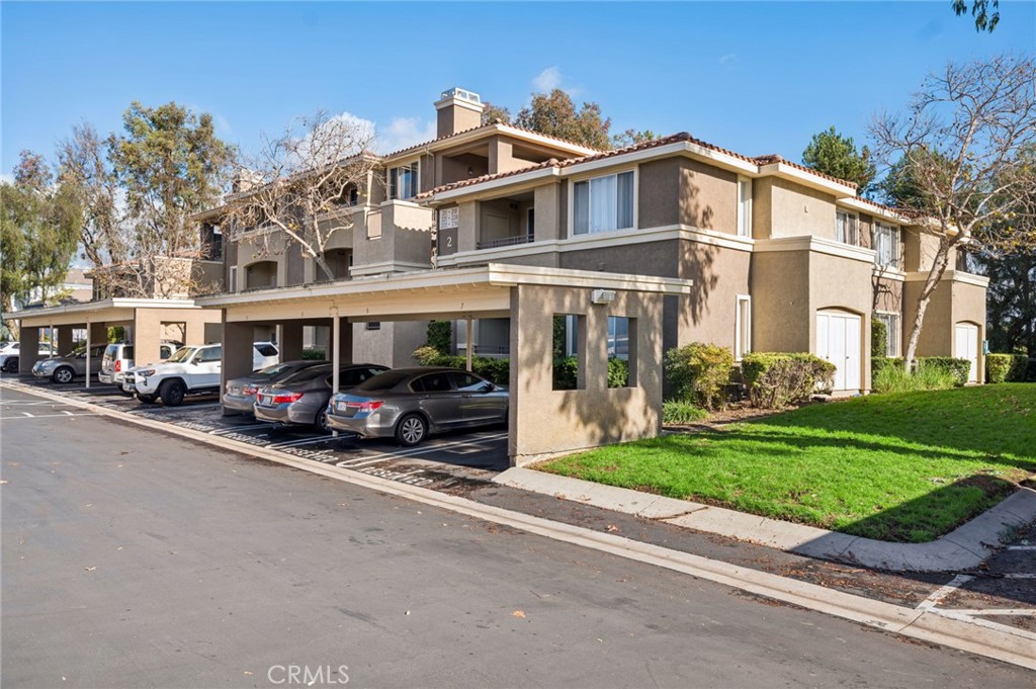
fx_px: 748
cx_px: 518
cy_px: 344
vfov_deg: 49.5
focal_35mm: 26
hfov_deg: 69.4
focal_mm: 26
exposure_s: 1/80
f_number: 9
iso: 80
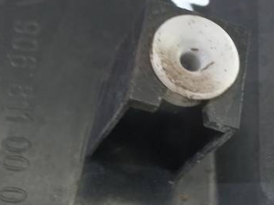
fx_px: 578
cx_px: -9
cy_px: 278
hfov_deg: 25.2
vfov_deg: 18.5
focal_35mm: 73
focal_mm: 4.6
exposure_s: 1/50
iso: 160
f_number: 1.8
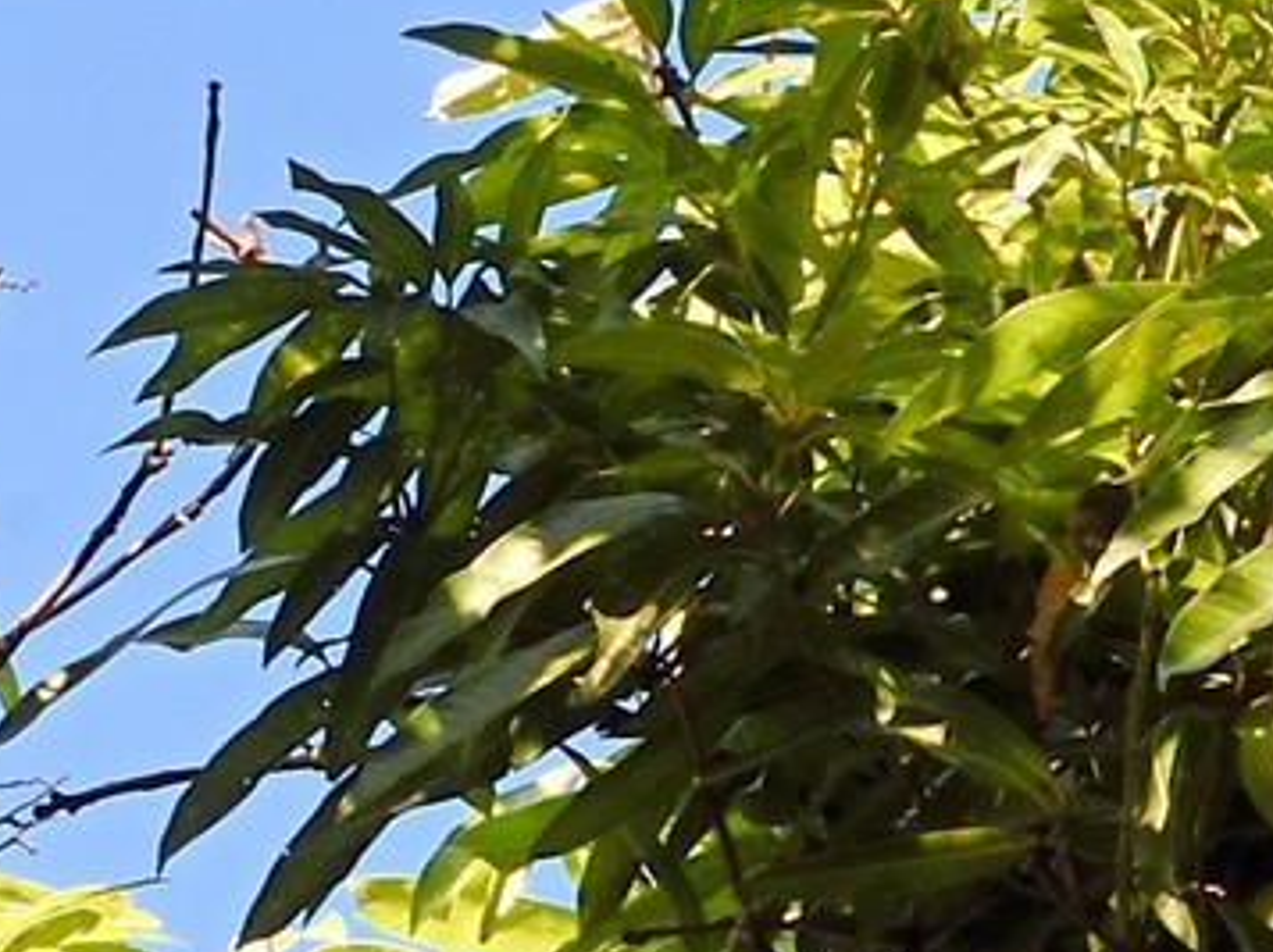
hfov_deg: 2.5
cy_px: 3660
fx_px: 29721
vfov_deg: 1.8
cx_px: 1198
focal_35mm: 809
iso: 640
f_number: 13
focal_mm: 125
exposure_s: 1/125
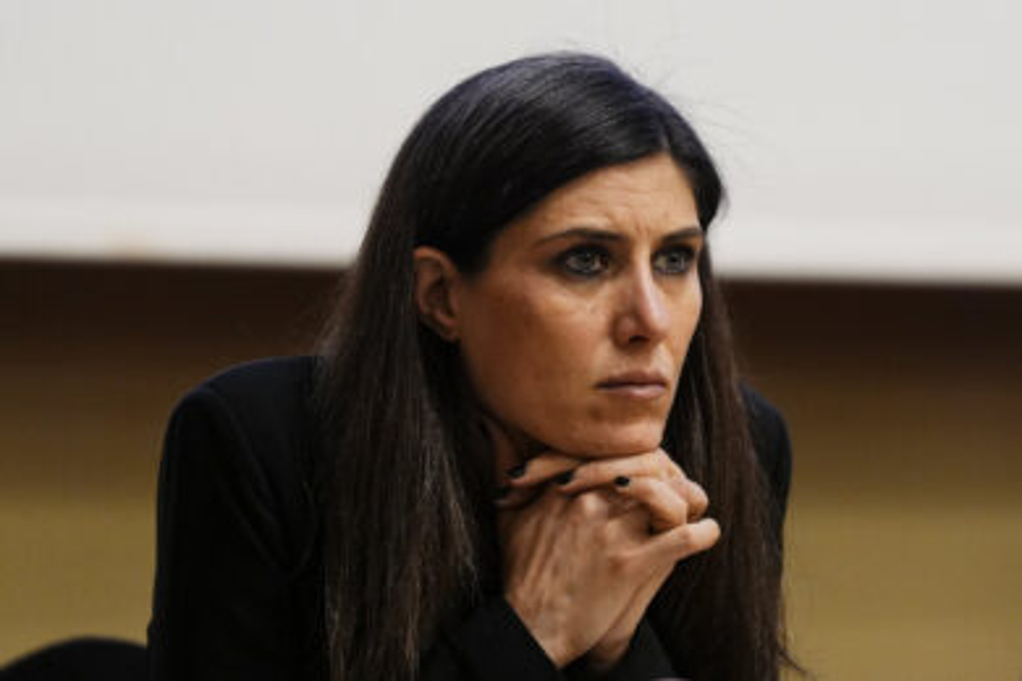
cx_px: 511
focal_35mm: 200
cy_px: 340
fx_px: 5677
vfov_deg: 6.9
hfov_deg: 10.3
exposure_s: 1/200
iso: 2000
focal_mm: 200
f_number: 2.8
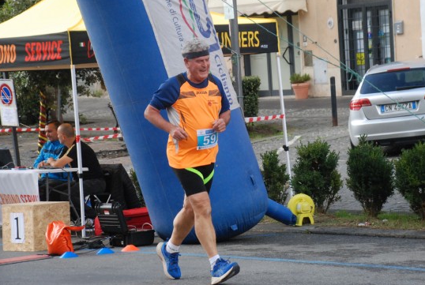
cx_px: 229
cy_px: 131
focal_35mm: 126
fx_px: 1485
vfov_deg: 11.0
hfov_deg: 16.3
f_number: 5.6
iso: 1000
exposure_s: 1/800
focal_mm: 75
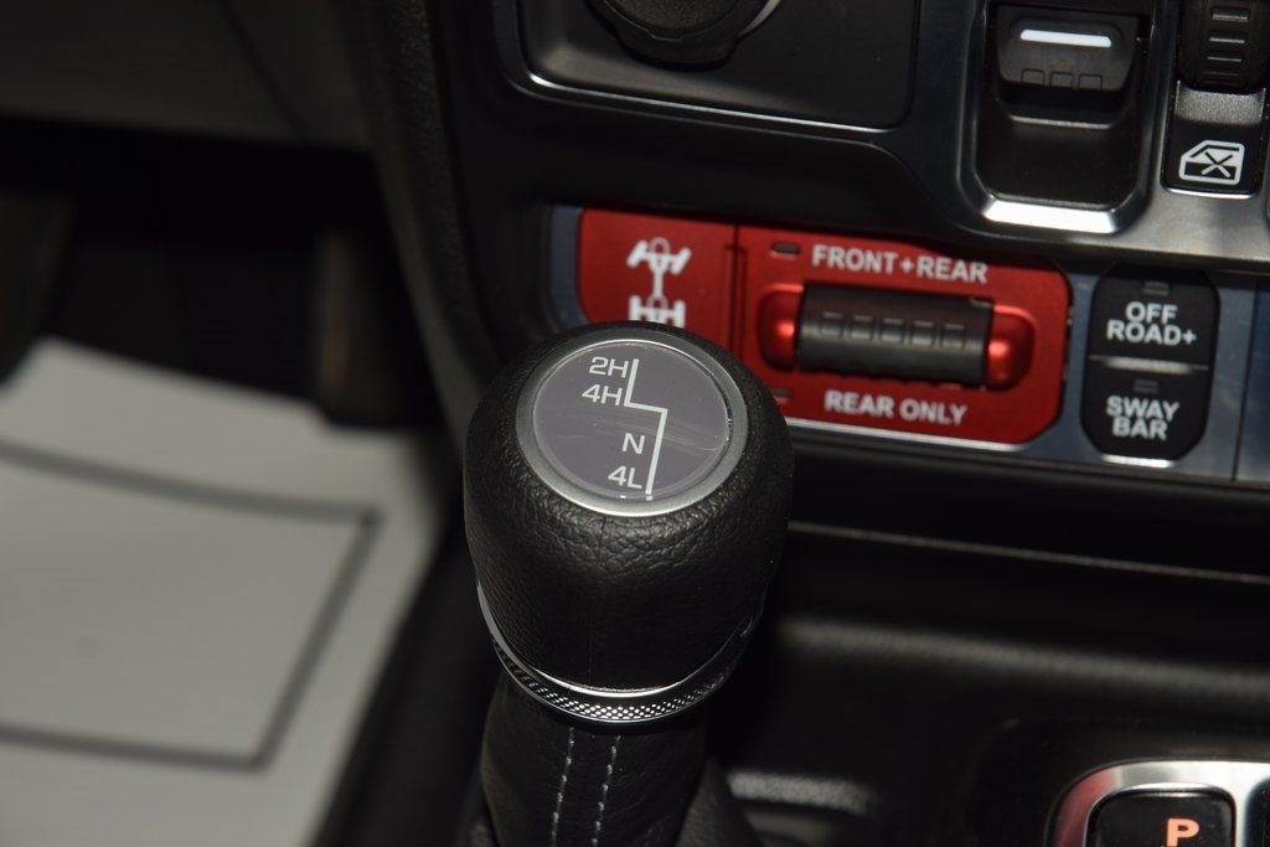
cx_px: 635
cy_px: 424
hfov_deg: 19.5
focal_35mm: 105
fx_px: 3704
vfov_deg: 13.0
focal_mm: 70
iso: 100
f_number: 8
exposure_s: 1/125
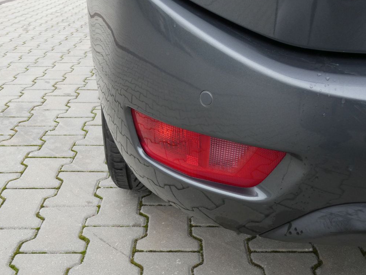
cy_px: 136
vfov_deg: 36.8
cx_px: 185
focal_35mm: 39
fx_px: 412
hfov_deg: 47.9
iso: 125
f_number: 5.6
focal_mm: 6.8
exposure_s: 1/80
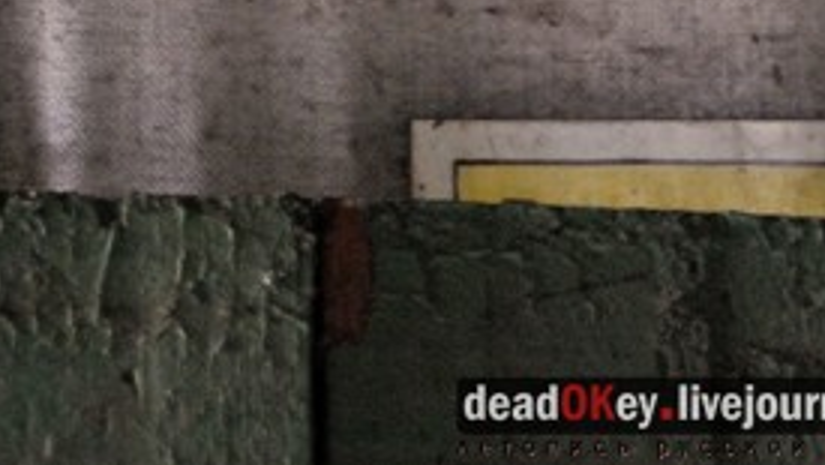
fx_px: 5625
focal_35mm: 257
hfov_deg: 8.2
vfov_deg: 4.7
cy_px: -418
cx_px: -342
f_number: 1.6
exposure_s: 1/30
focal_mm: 50
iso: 1600
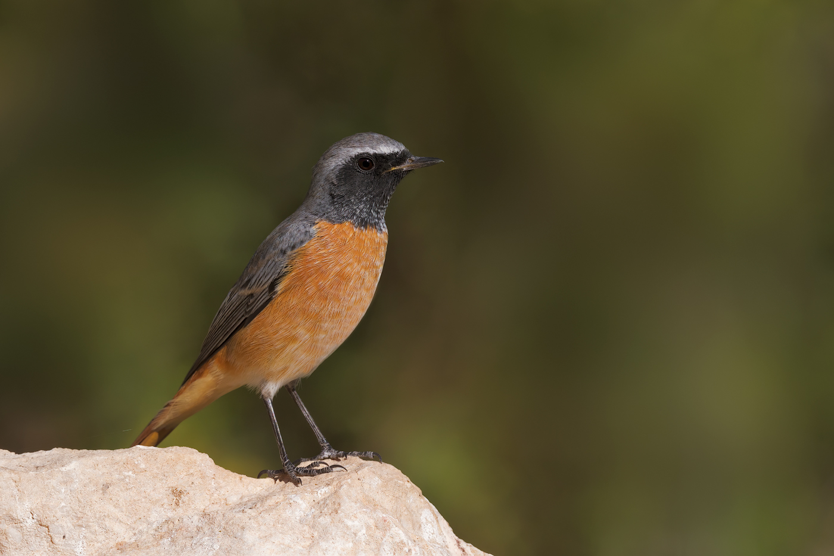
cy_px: 278
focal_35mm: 500
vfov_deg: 2.7
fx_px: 11581
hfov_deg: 4.1
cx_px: 417
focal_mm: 500
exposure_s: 1/2500
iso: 640
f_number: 9
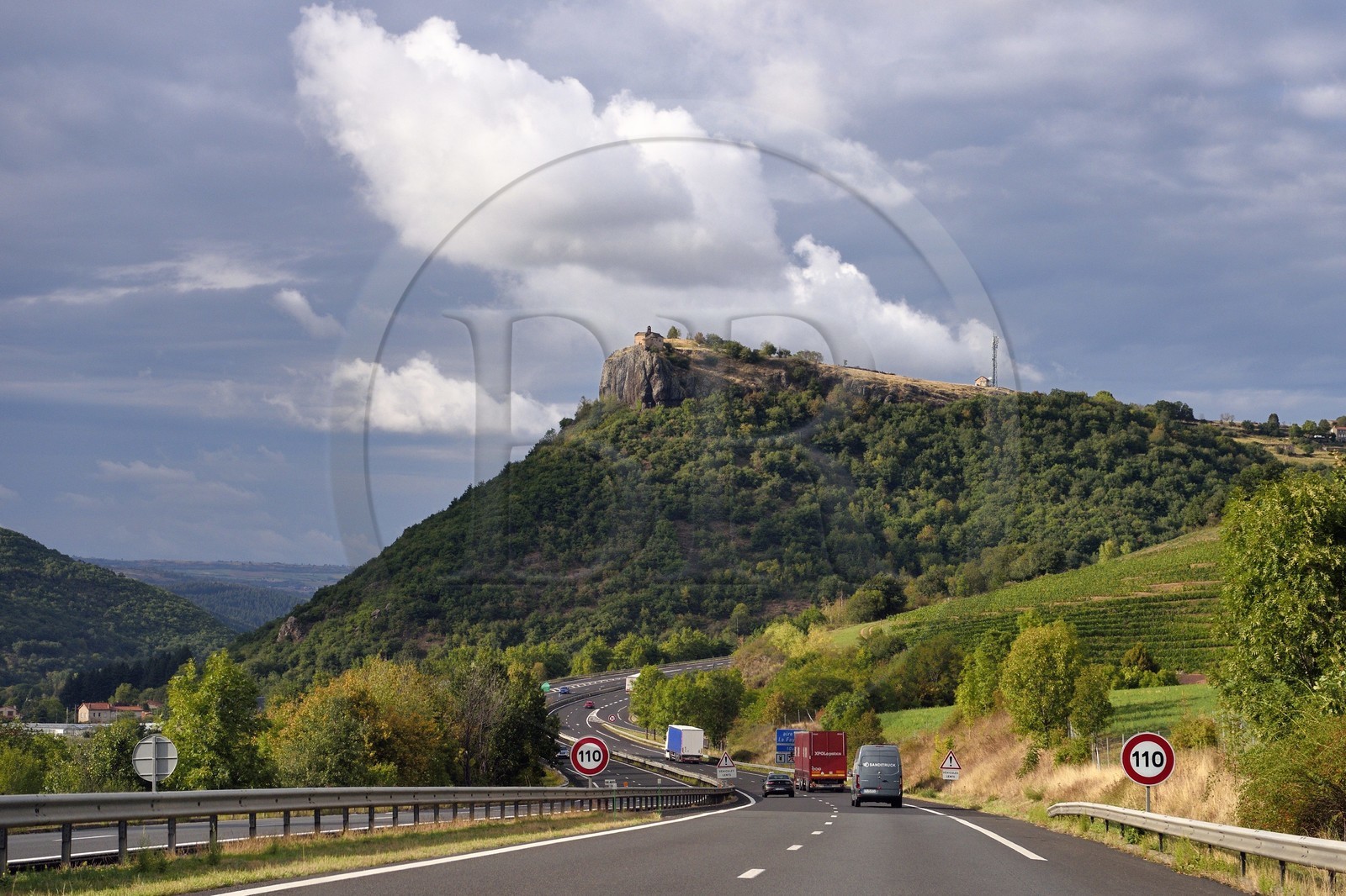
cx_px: 673
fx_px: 2617
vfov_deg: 19.4
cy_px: 448
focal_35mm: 70
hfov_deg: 28.8
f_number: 8
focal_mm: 70
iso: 800
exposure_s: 1/3200
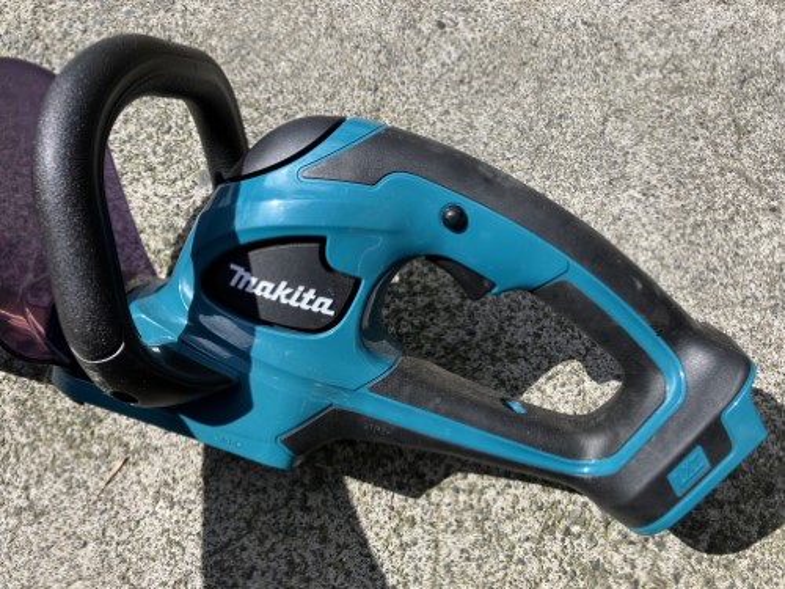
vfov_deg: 49.7
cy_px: 294
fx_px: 635
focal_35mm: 28
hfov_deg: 63.4
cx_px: 392
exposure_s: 1/1279
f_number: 1.8
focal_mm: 3.99
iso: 32
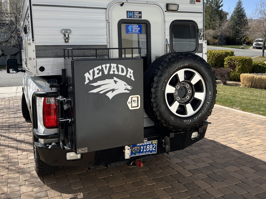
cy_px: 78
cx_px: 131
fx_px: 261
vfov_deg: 41.6
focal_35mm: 34
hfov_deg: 54.0
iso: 50
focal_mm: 5.7
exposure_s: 1/2762
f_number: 1.5
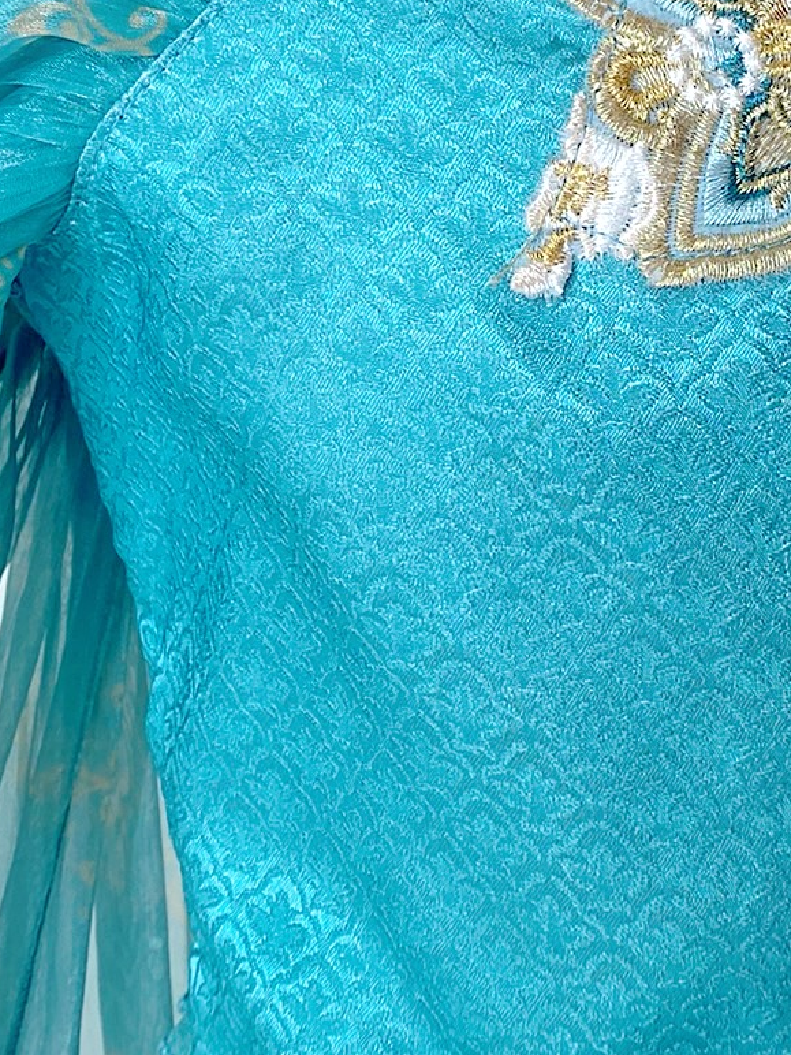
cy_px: 313
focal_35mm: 69
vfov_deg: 27.9
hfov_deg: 21.2
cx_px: 531
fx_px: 2102
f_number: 1.8
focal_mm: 4.25
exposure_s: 1/122
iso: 64
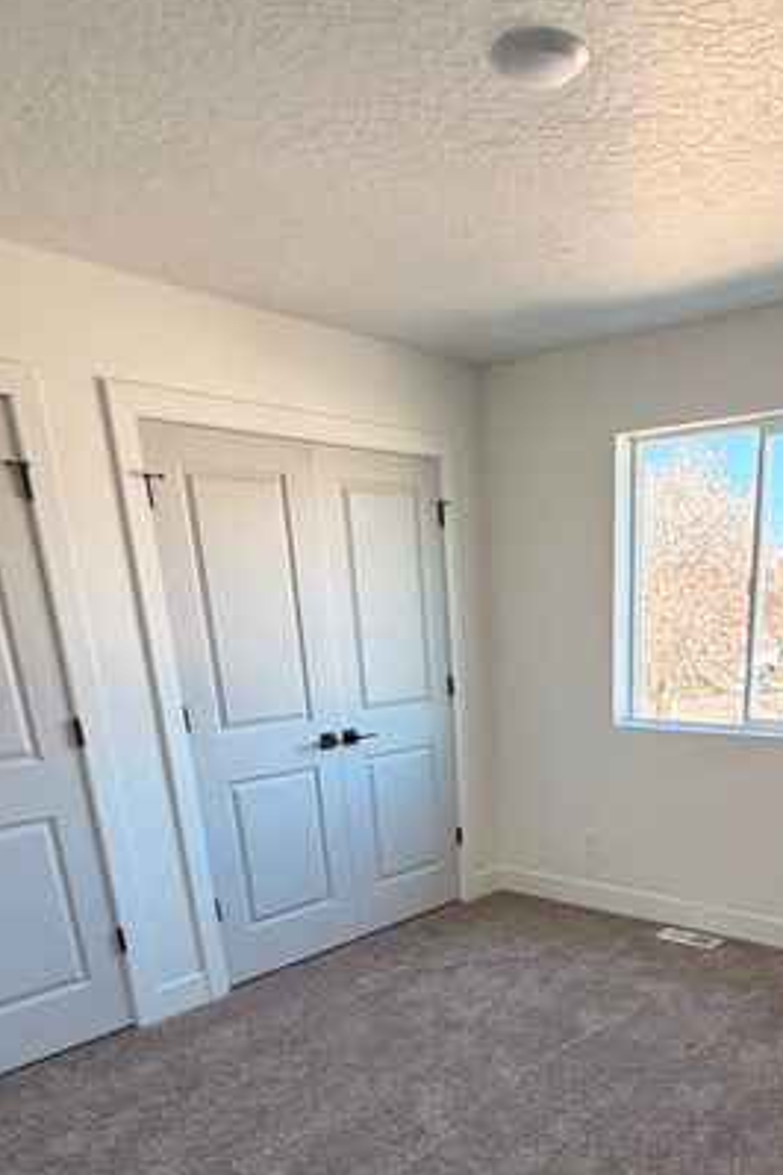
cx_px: 539
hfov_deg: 45.5
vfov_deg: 59.4
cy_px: 969
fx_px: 913
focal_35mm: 28
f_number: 2.2
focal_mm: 2.22
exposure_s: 1/121
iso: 200
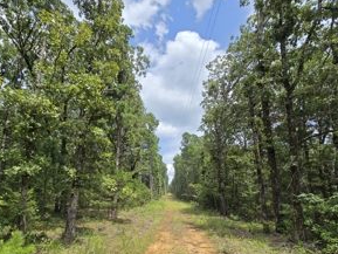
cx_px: 163
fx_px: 176
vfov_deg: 69.4
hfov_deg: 87.7
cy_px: 171
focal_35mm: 18
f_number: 2.2
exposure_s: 1/1989
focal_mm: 2.2
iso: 50
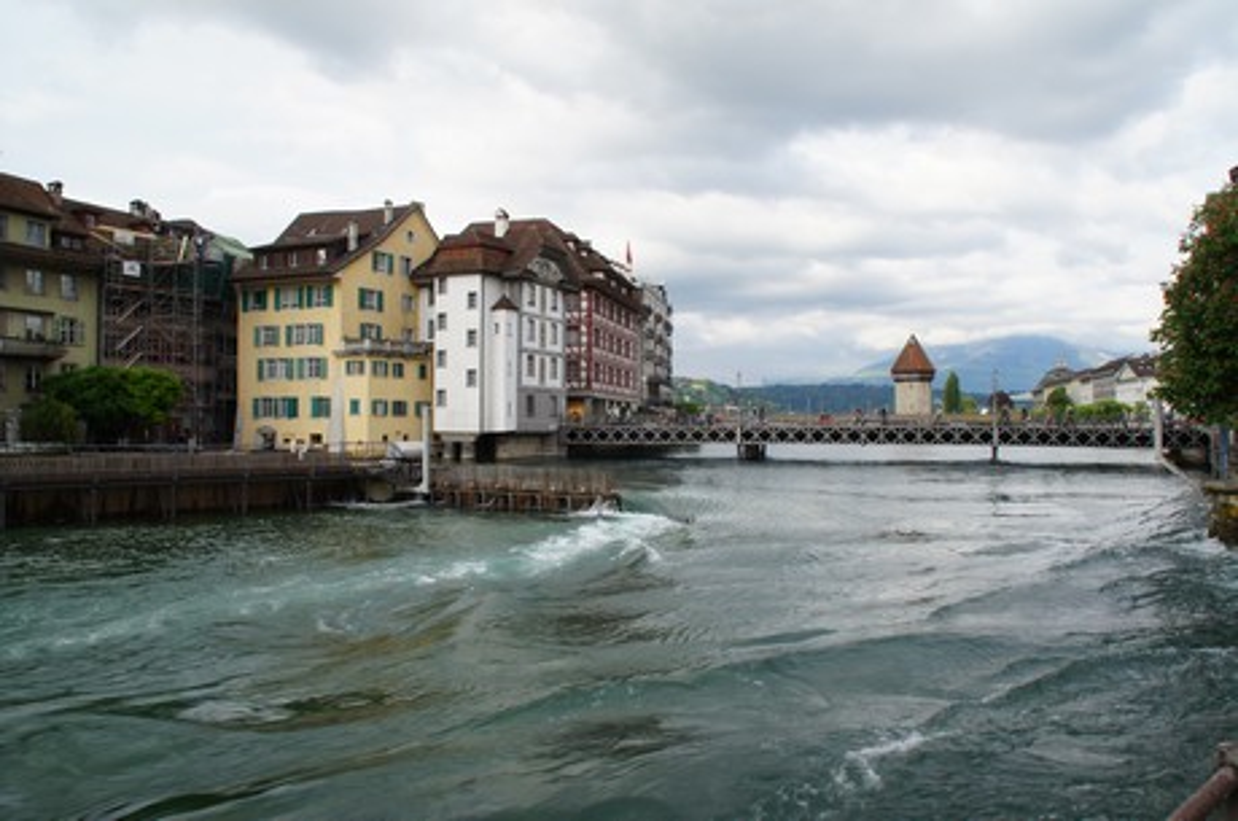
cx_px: 619
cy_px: 410
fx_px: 927
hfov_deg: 67.5
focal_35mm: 27
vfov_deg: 47.8
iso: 100
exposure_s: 1/50
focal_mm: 18
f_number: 11
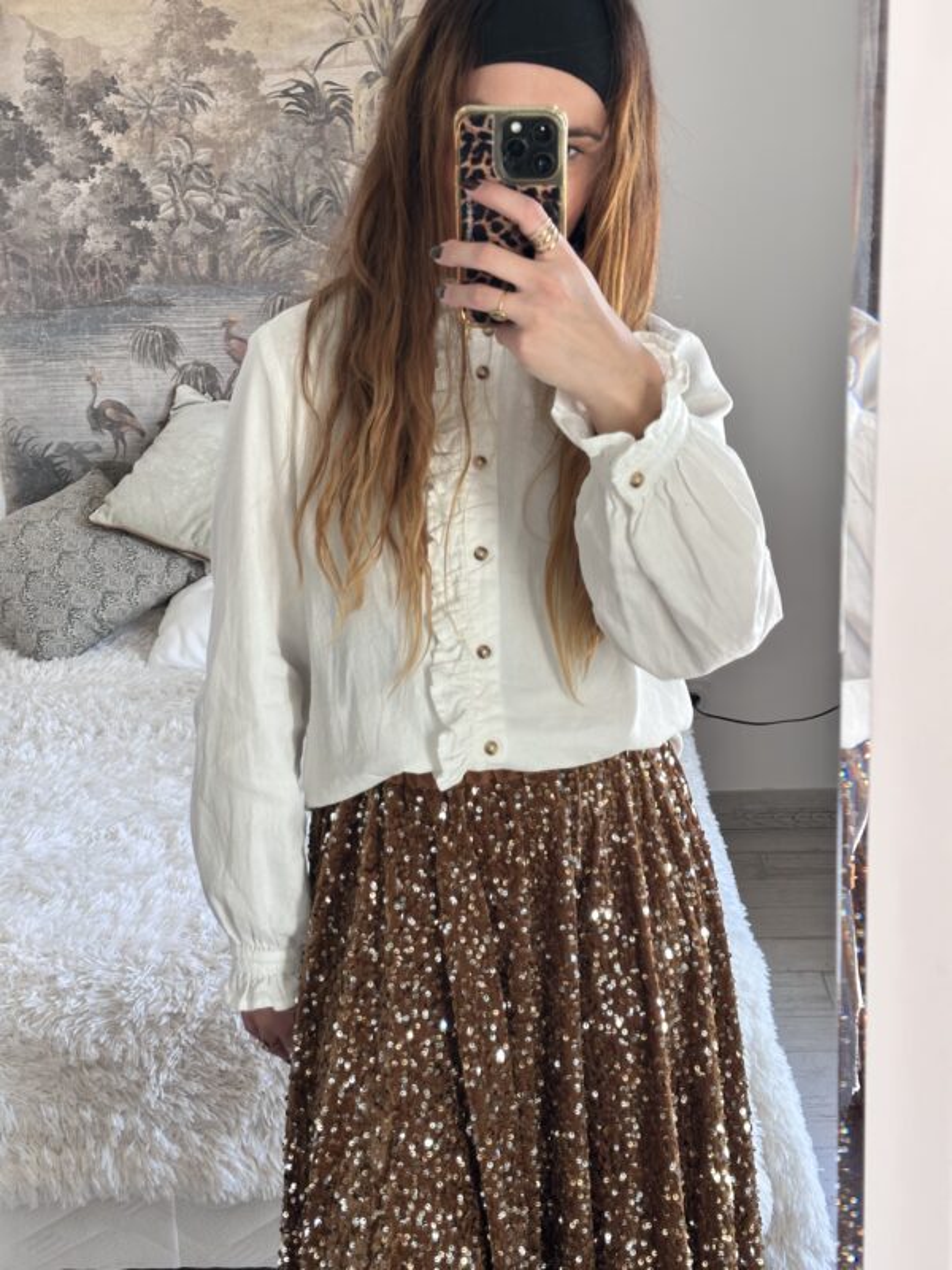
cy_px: 635
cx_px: 476
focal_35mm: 48
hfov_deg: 30.3
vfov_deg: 39.7
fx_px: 1760
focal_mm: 6.86
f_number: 1.78
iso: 80
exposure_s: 1/64
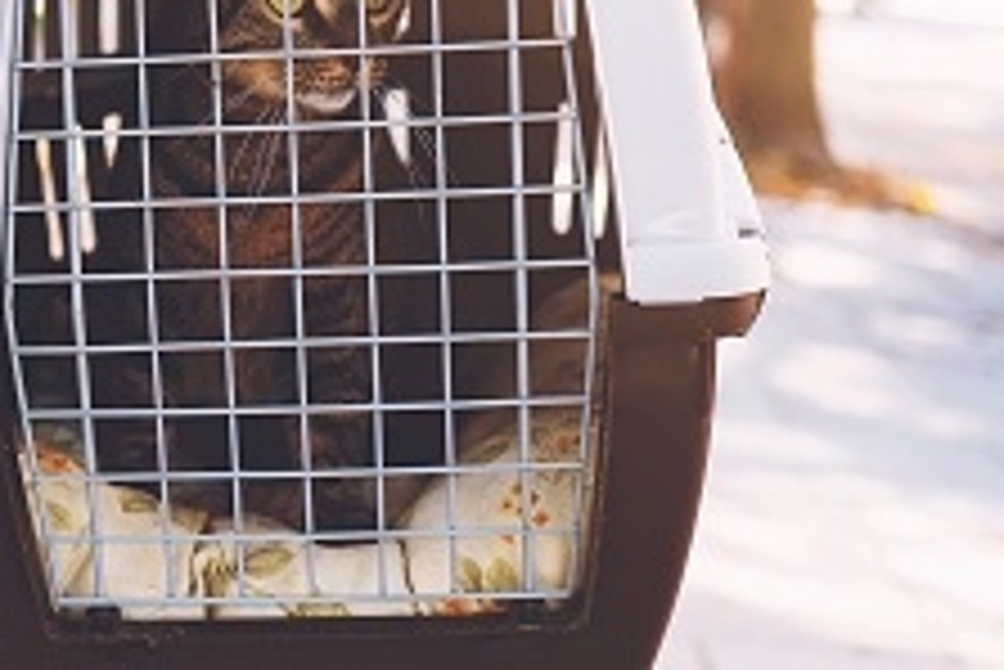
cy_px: 157
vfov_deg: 13.5
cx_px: 117
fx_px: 2819
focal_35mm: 101
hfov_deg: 19.8
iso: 50
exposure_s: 1/60
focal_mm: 50
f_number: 2.8
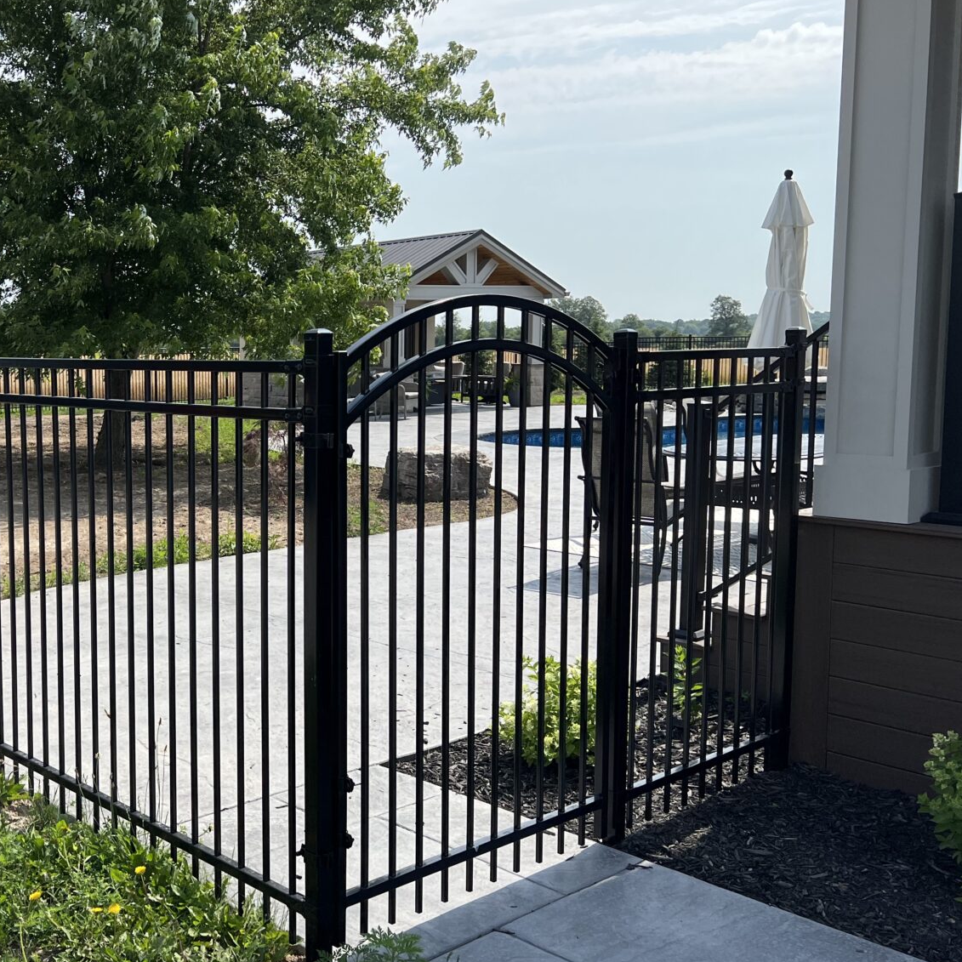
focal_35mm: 39
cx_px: 207
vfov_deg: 42.8
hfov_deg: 41.2
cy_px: 494
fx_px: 1226
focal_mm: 5.7
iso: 50
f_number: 1.5
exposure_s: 1/4444
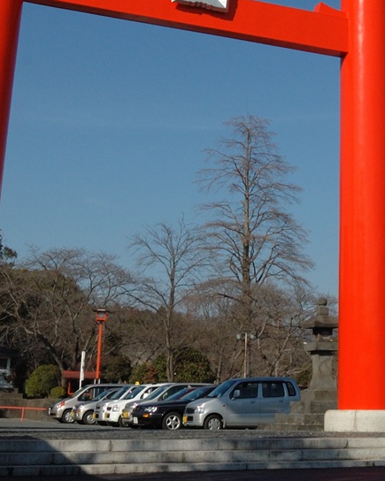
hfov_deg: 20.6
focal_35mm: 71
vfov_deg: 26.3
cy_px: 115
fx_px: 1017
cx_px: 404
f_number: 13
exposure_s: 1/640
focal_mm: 17
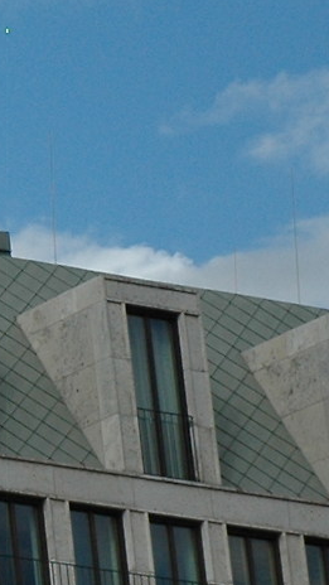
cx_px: -962
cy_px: 74
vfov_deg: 6.6
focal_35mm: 325
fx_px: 5040
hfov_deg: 3.6
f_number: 11
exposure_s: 1/500
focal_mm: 40
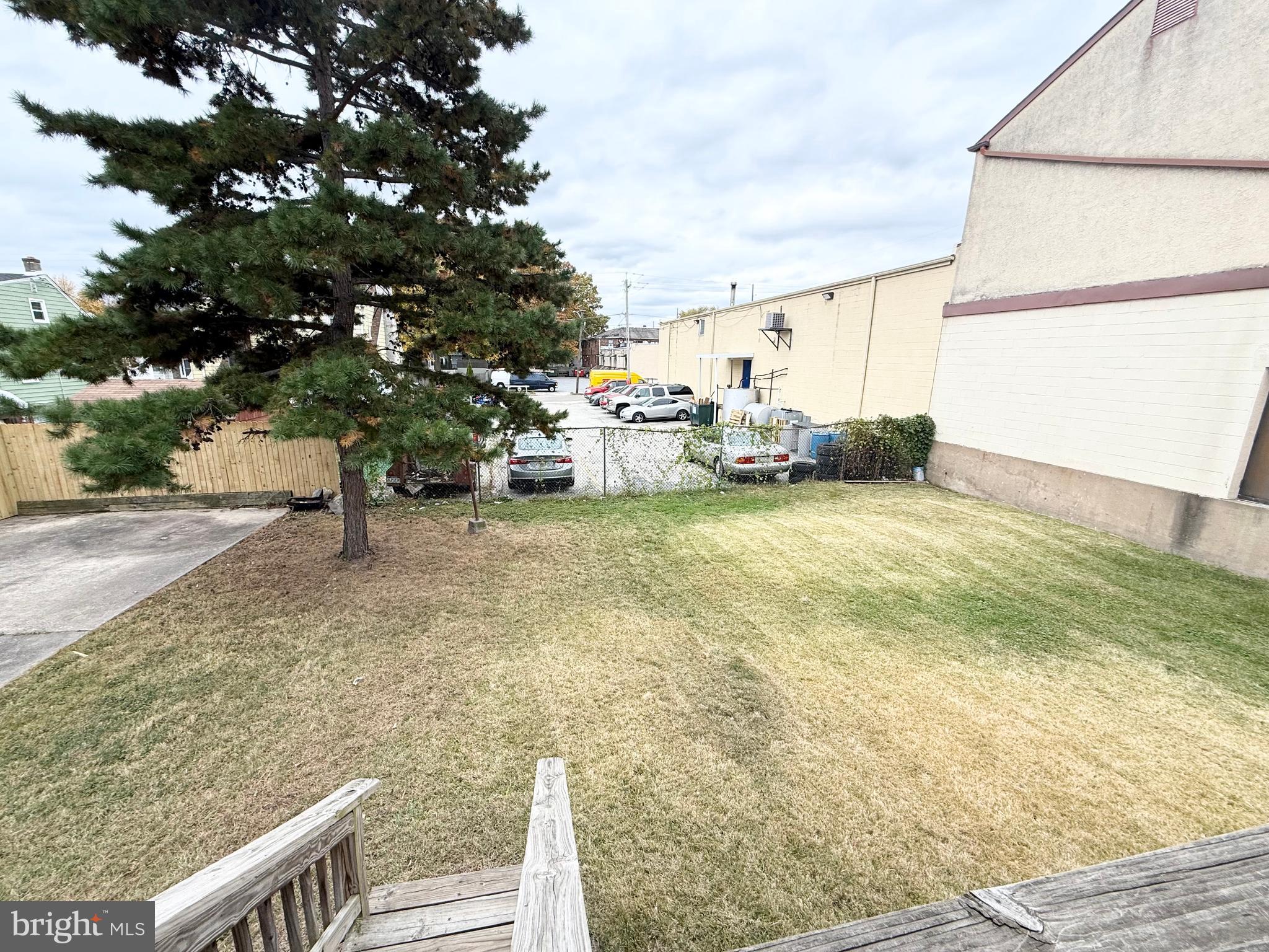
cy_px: 476
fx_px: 513
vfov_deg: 85.7
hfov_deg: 102.1
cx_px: 634
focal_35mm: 14
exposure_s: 1/498
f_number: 2.2
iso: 64
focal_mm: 2.22
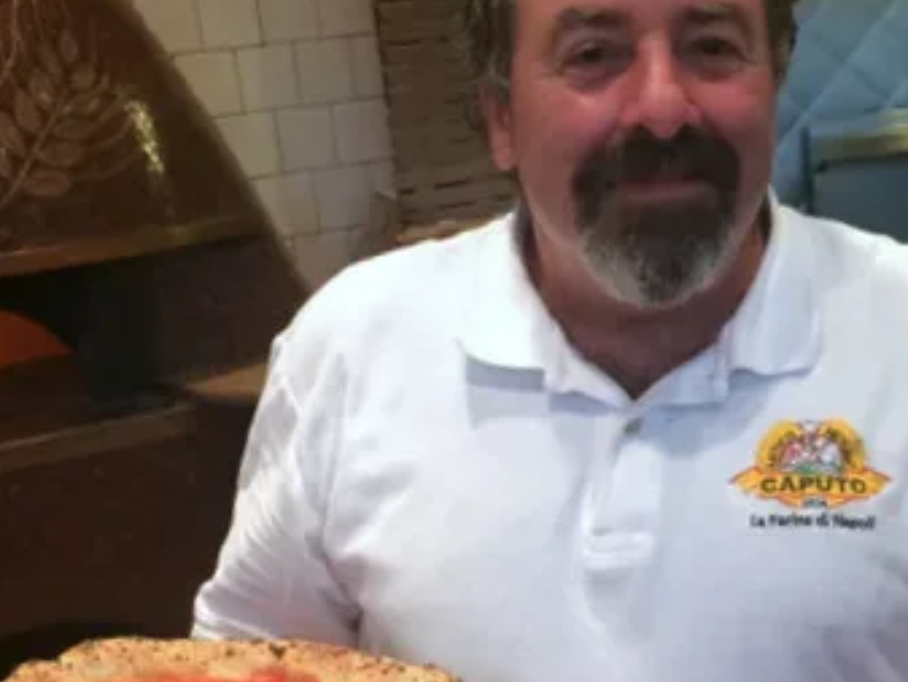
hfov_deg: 34.9
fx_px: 1443
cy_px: 429
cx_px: 466
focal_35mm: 55
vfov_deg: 26.5
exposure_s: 1/30
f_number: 2.2
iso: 80
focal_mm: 4.15
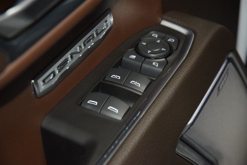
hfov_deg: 18.8
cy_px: 81
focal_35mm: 109
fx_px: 748
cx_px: 125
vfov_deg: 12.6
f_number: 4.5
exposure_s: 1/60
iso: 1100
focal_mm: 70
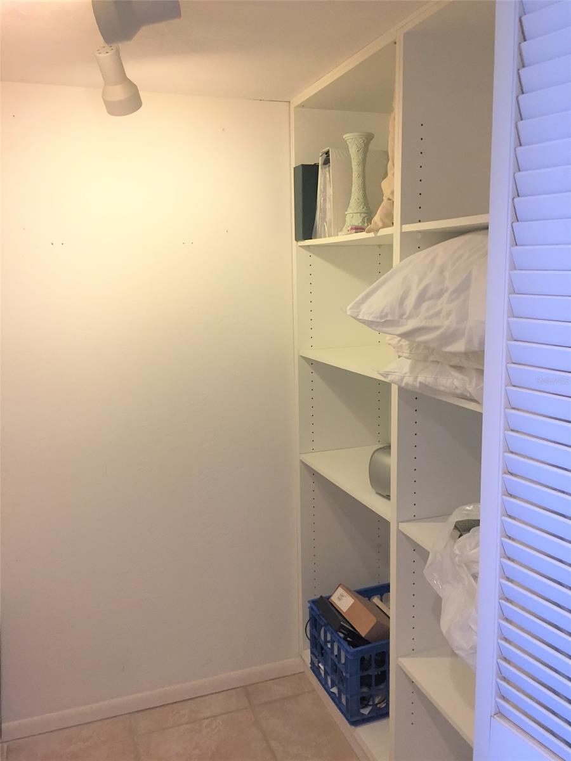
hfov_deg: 48.2
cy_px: 380
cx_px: 286
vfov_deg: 61.7
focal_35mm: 29
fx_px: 638
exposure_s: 1/30
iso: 50
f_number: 2.2
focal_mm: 4.15
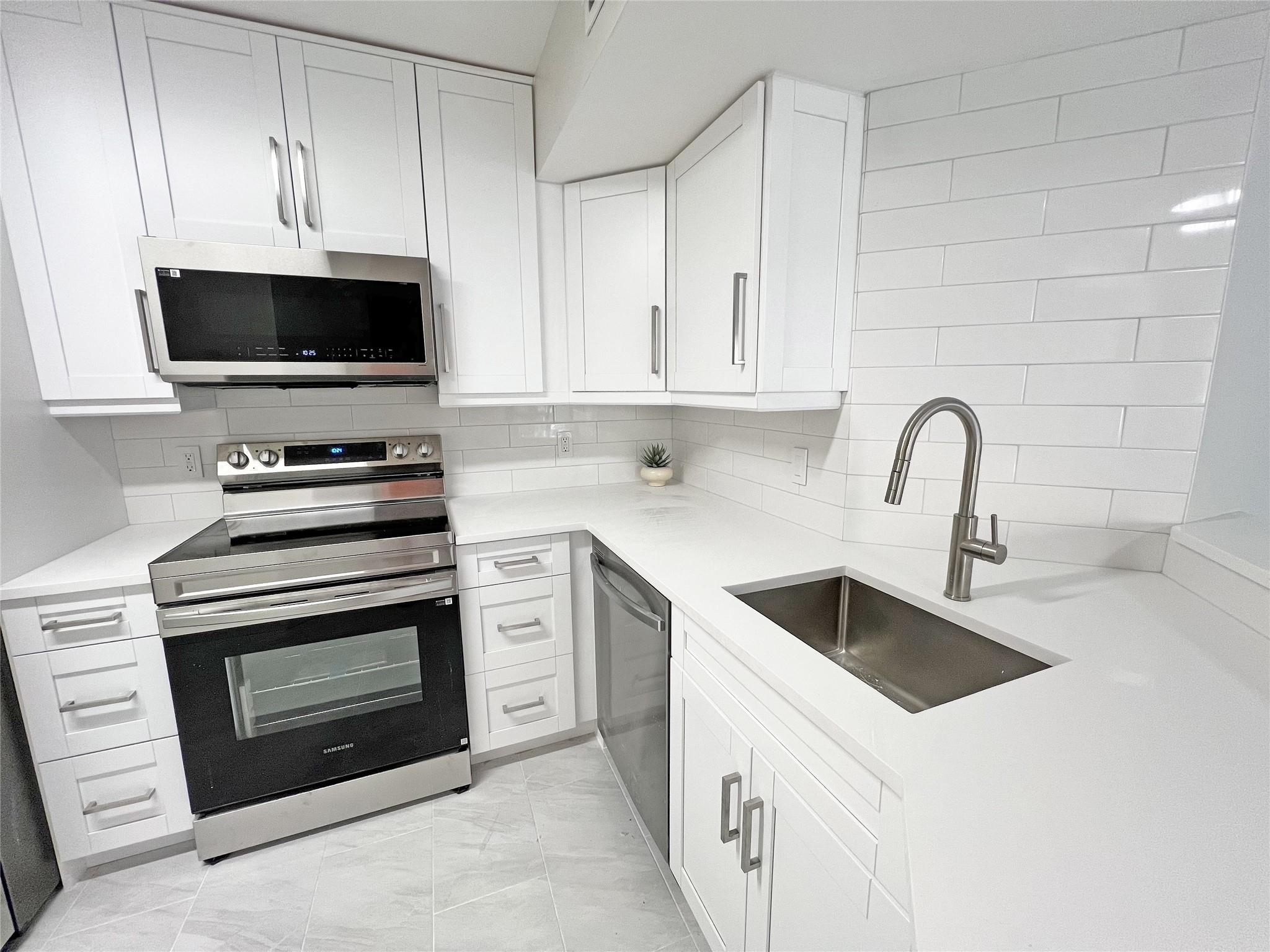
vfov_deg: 89.9
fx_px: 477
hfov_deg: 106.2
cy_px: 476
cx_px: 635
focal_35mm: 13
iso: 125
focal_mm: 1.57
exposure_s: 1/120
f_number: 1.8
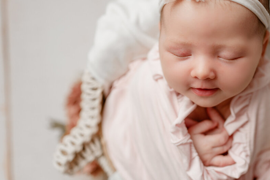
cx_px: 192
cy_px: 58
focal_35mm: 53
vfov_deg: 25.4
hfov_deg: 36.9
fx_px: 398
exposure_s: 1/500
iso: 320
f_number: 2
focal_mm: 35
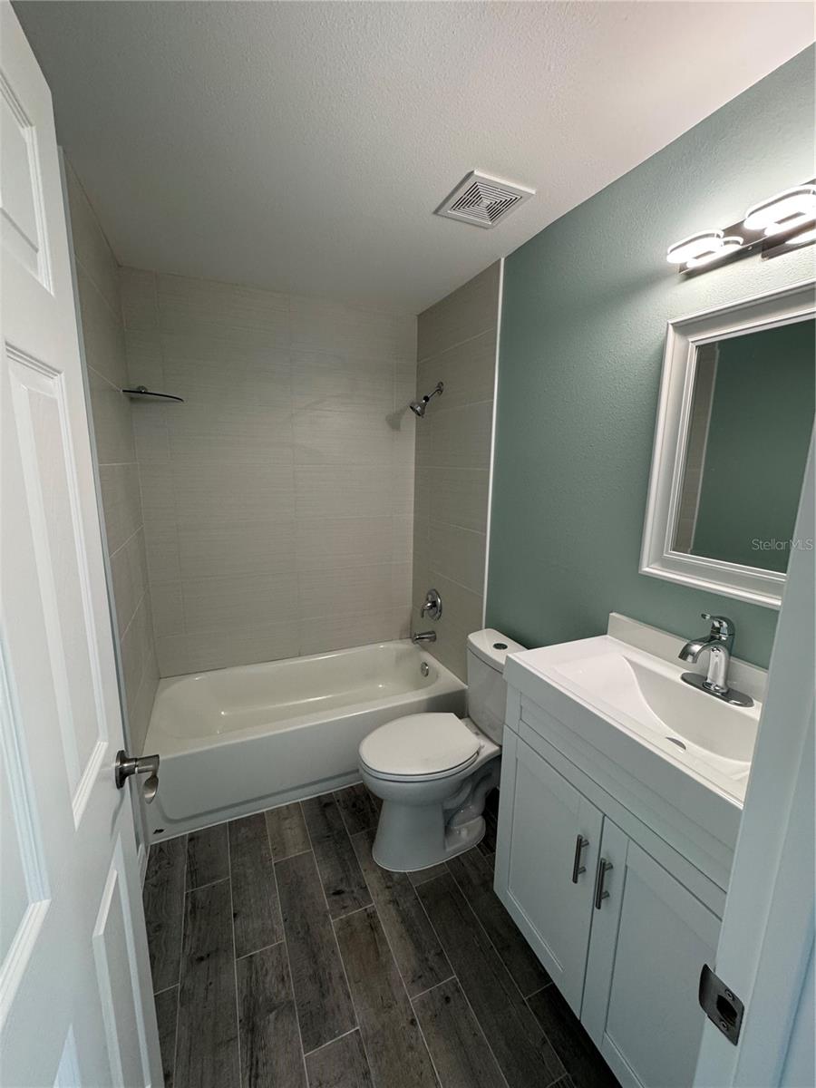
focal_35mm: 14
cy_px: 544
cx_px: 408
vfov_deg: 102.1
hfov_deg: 85.7
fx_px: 440
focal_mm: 2.22
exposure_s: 1/60
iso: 200
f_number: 2.2
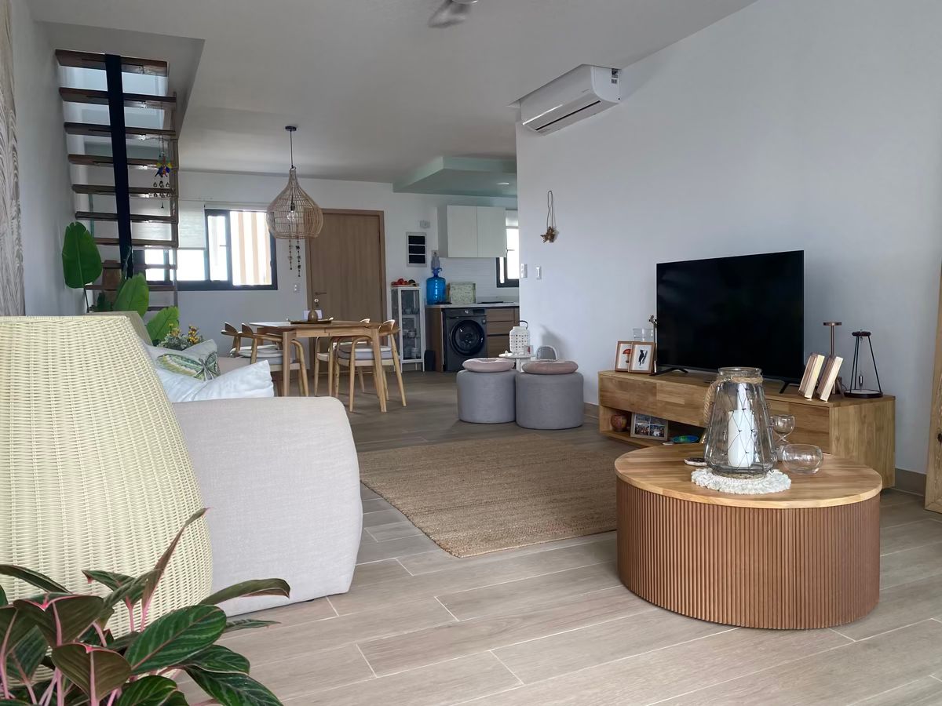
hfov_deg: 67.3
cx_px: 471
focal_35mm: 26
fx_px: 708
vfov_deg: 53.1
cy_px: 353
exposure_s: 1/121
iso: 125
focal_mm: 4.25
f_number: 1.8
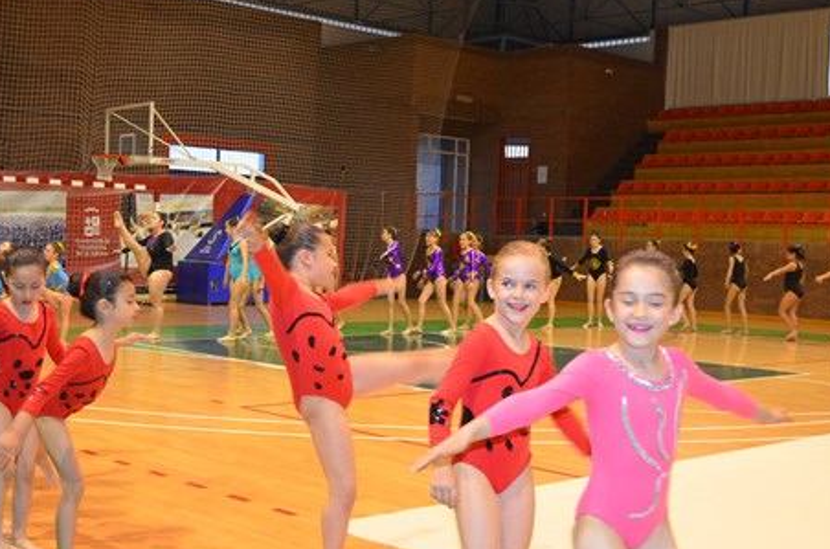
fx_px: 1173
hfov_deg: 38.9
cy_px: 308
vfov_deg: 26.3
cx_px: 369
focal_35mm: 51
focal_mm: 24
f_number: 3.8
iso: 800
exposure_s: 1/60
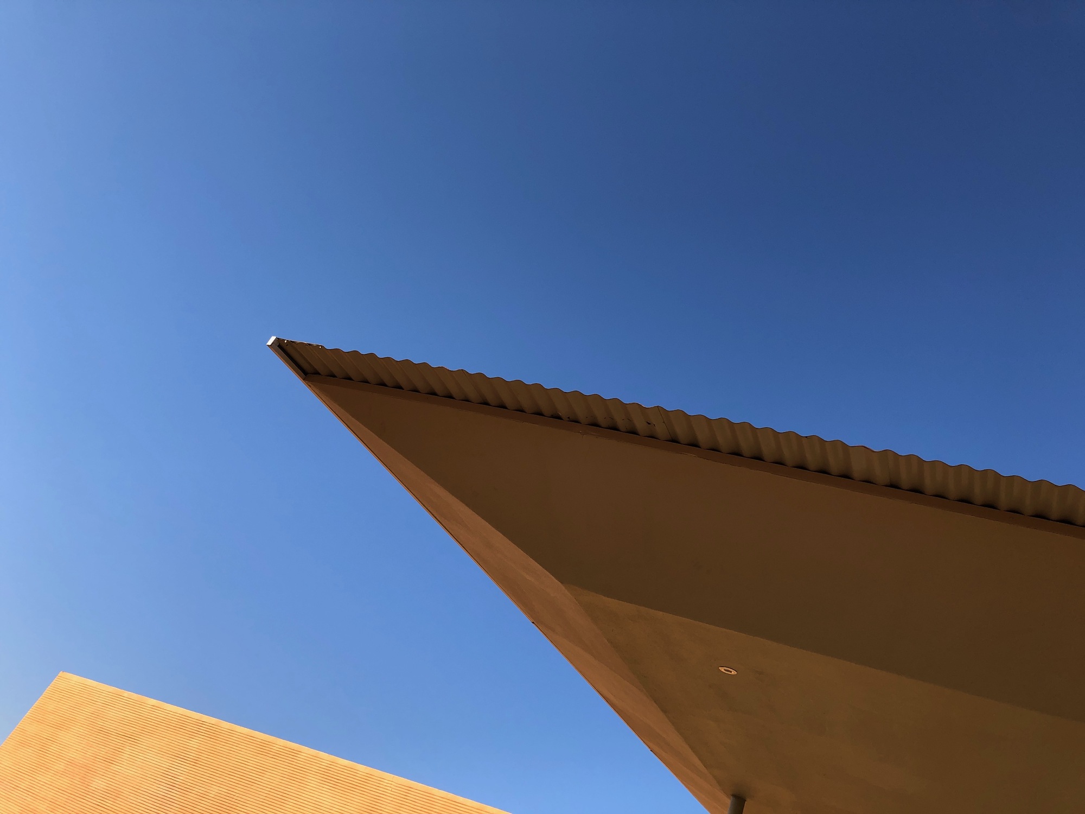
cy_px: 407
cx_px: 542
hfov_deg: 63.4
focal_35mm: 28
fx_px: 878
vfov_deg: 49.7
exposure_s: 1/941
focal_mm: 3.99
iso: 20
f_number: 1.8
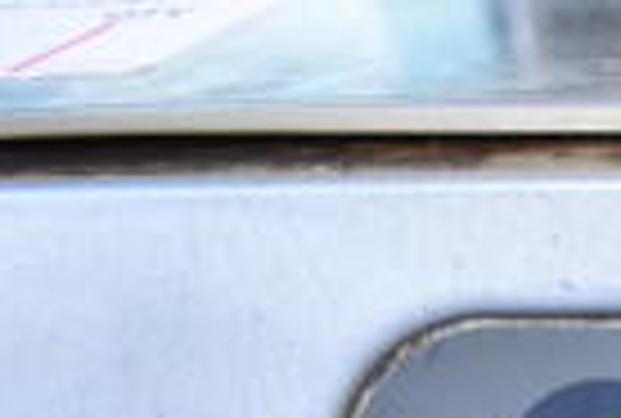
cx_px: 1350
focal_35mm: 119
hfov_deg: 13.8
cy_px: 611
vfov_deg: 11.2
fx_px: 2059
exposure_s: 1/125
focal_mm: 18
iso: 1400
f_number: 3.5
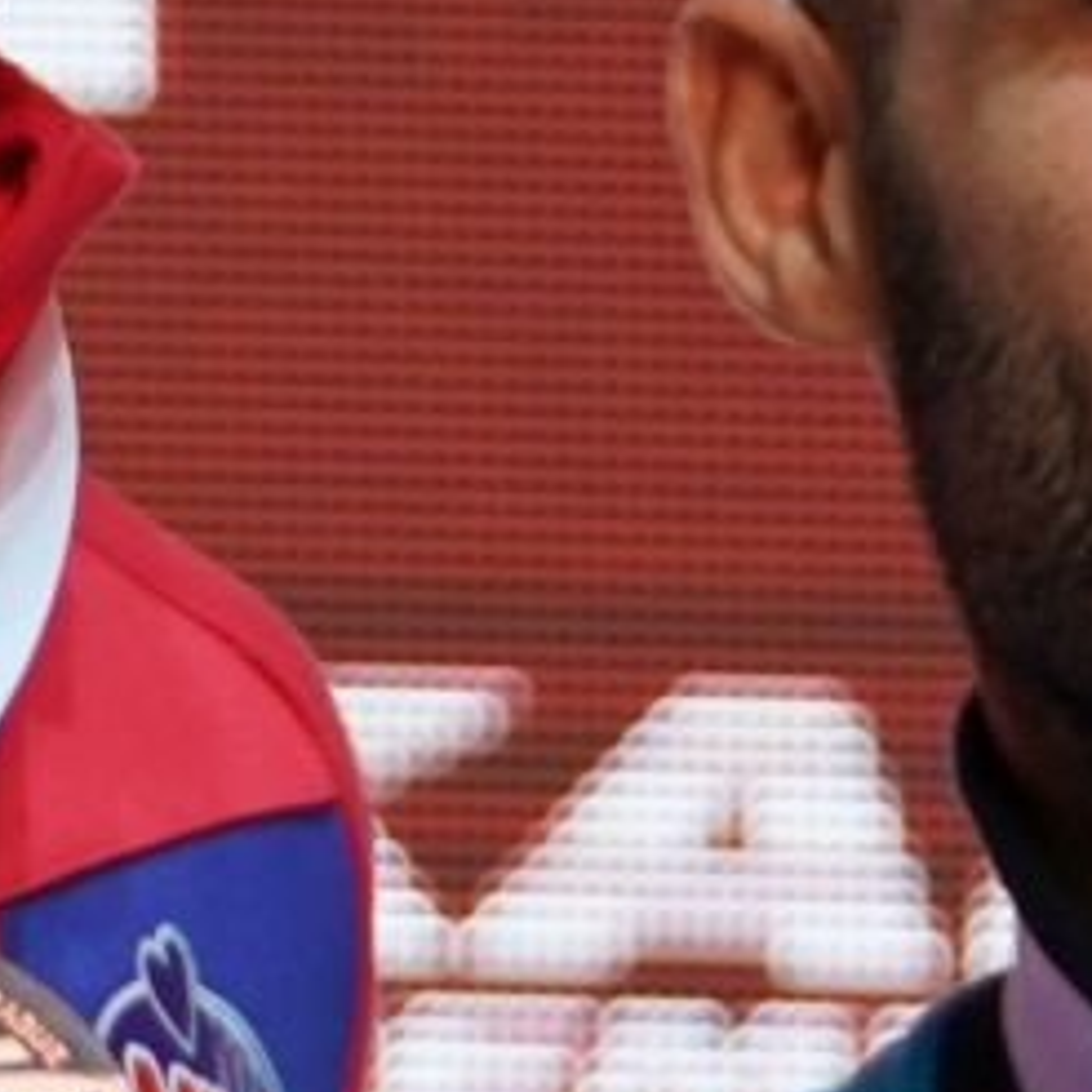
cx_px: 635
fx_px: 45434
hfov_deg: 1.4
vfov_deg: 1.4
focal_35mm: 1273
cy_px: 697
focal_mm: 137
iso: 320
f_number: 2.8
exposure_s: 1/250
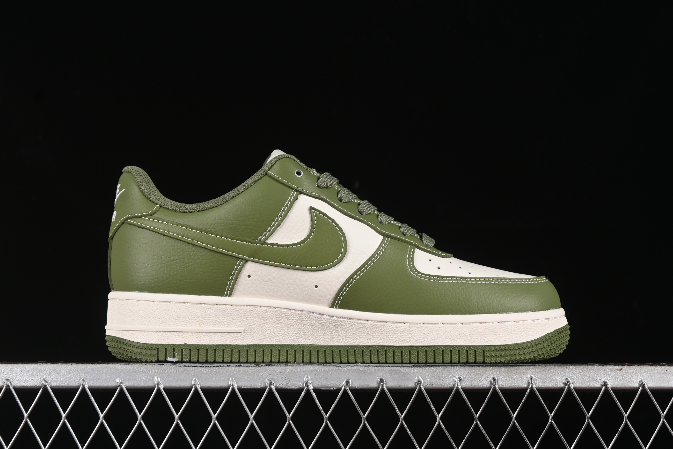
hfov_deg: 27.0
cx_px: 336
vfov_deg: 18.2
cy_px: 224
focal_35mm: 75
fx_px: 1402
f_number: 8
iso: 160
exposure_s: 1/80
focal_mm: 50
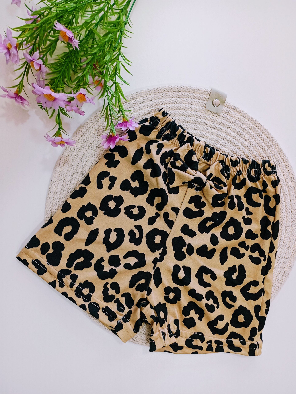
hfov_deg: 49.9
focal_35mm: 28
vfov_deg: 63.4
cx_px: 148
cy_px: 197
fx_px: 318
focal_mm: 4.27
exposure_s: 1/50
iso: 425
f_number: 1.8
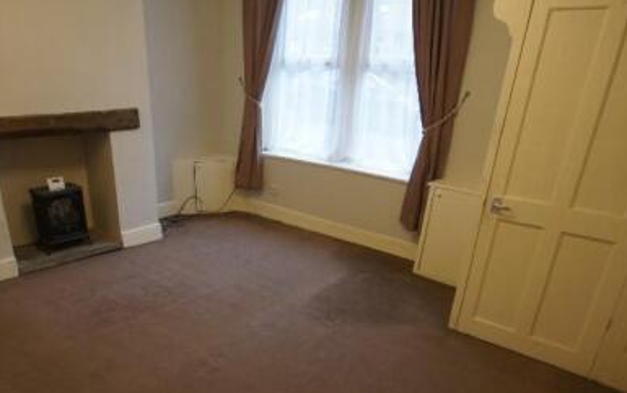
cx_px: 259
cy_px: 196
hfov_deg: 69.9
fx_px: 444
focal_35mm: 26
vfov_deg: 47.6
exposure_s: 1/30
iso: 800
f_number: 4
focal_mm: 10
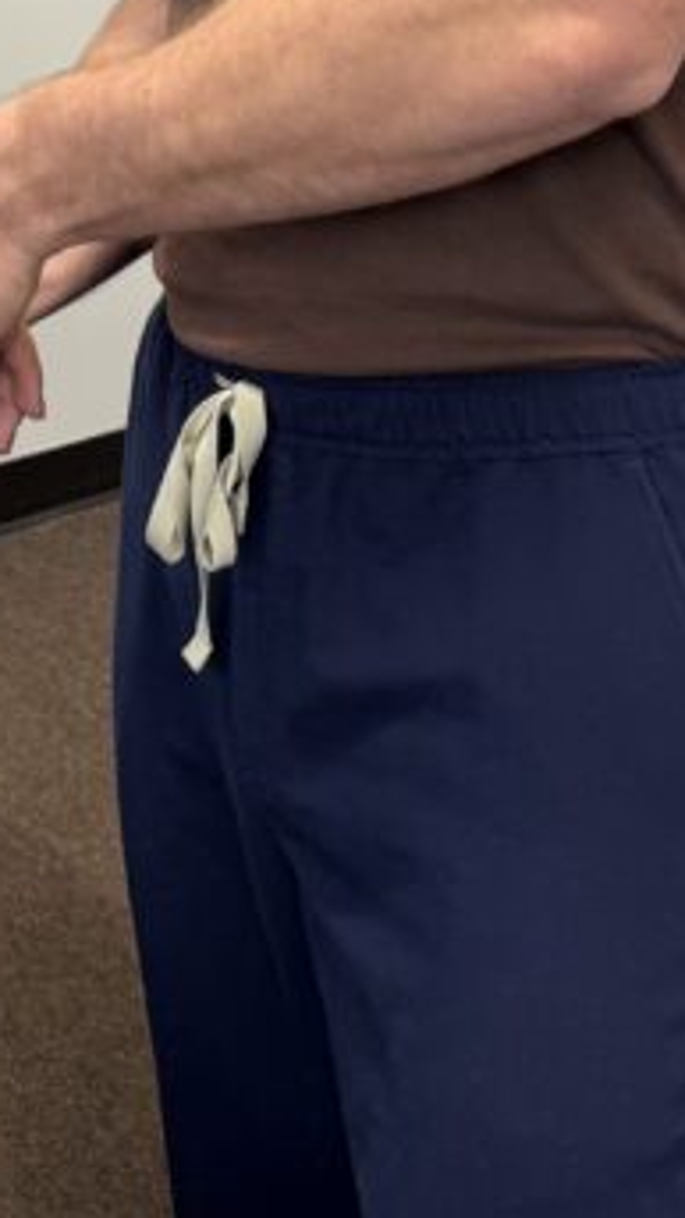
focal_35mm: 78
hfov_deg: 15.0
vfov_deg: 25.4
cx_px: -103
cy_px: -82
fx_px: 2518
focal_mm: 6.76
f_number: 1.78
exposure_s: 1/60
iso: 125
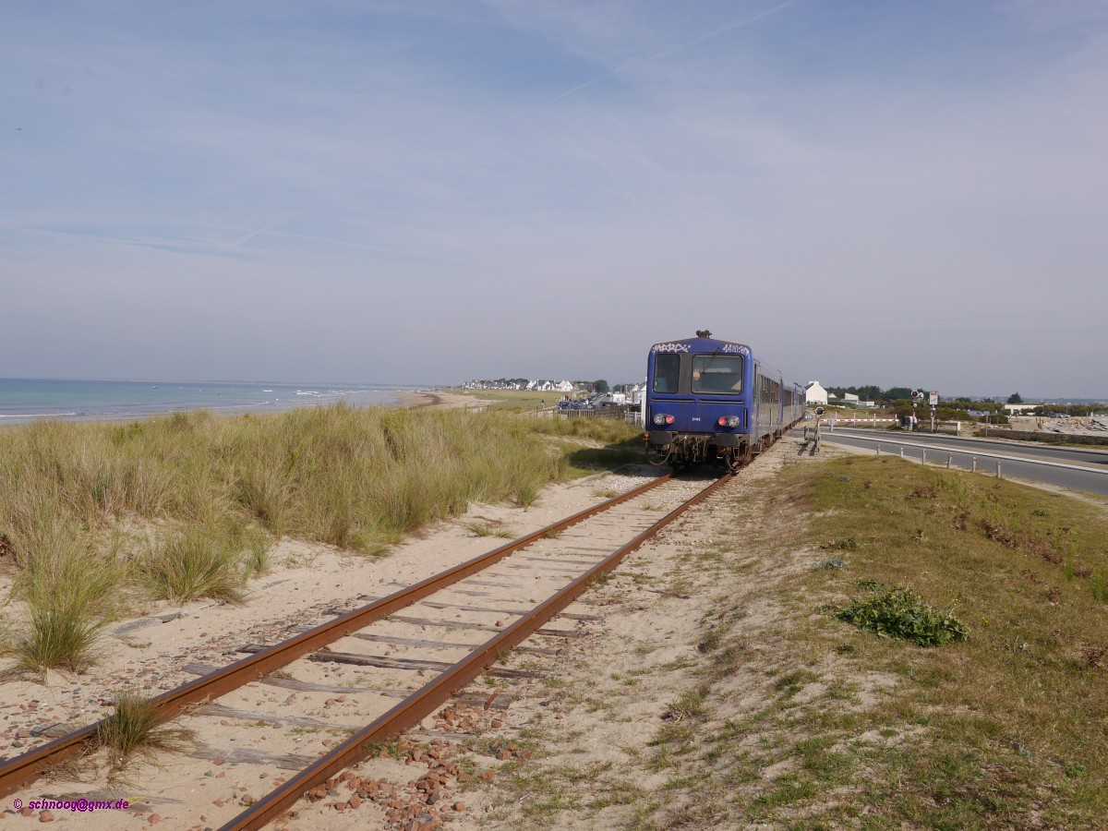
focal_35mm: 32
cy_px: 416
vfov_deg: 44.2
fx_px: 1024
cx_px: 554
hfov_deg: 56.8
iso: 160
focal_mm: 16
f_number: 7.1
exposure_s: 1/640
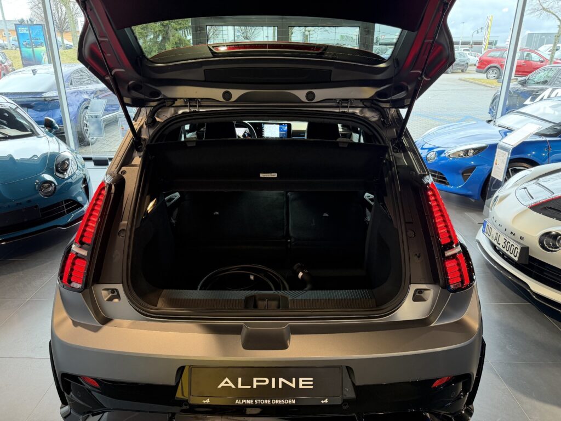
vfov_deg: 56.8
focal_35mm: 24
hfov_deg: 71.6
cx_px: 280
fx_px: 389
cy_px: 210
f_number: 1.78
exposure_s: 1/50
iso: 200
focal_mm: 6.76
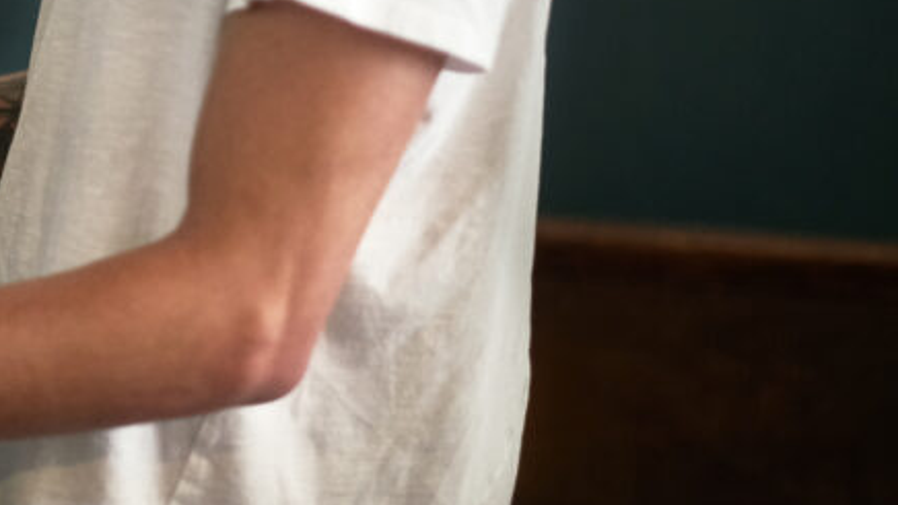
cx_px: -154
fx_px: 2928
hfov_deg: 16.8
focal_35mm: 123
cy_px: -184
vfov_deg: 9.6
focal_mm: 50
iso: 640
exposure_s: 1/250
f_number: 1.8
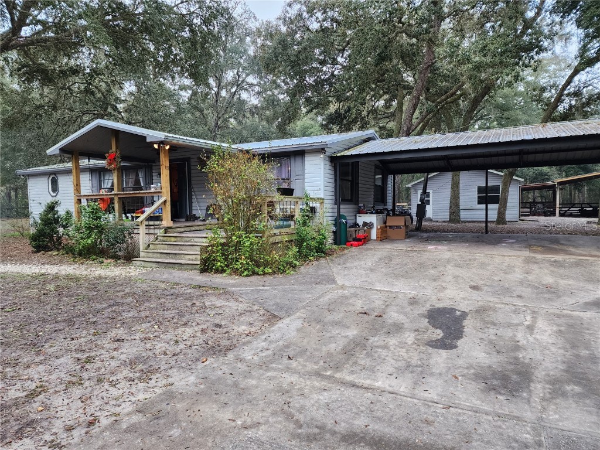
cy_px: 225
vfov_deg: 58.9
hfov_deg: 73.9
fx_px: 399
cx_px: 300
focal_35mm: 23
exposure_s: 1/180
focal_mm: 6.4
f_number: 1.8
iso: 125
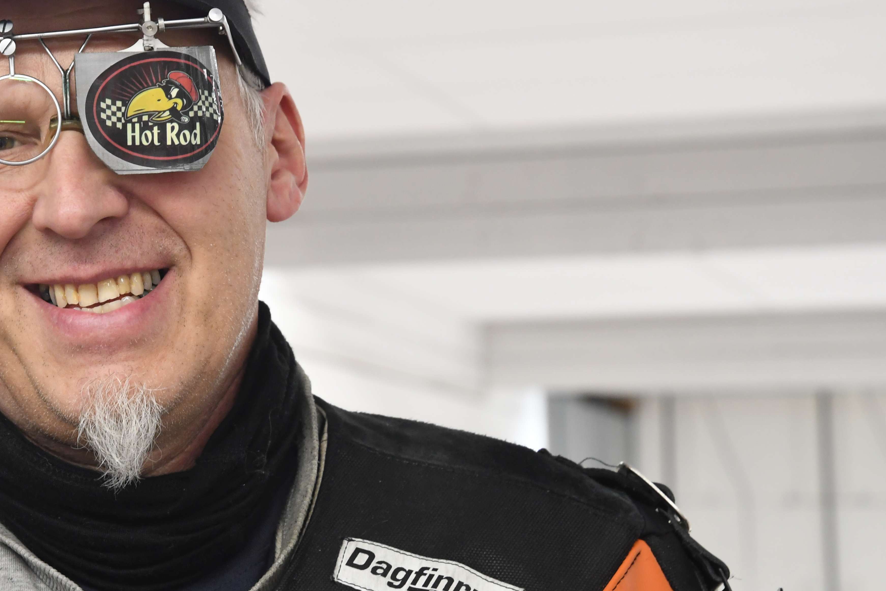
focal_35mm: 125
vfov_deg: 11.0
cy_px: 256
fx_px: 3076
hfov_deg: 16.3
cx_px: 187
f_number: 5.6
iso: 1600
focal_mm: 52
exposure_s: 1/125
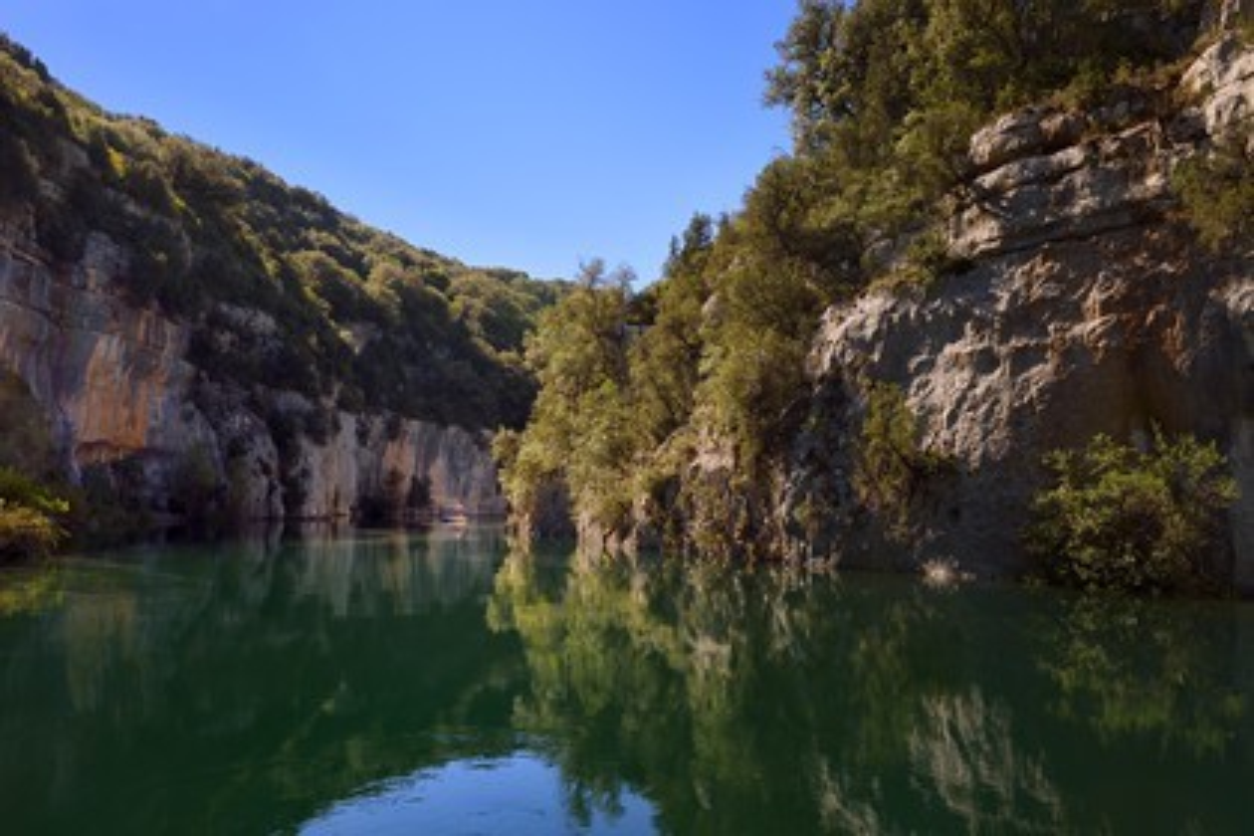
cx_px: 627
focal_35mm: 31
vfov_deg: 42.3
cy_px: 418
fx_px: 1080
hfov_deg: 60.3
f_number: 9
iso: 200
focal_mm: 31
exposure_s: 1/160
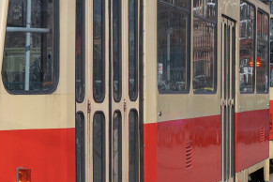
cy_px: 15
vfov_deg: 8.3
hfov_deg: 12.4
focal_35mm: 165
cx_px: 92
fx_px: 1251
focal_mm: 37
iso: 160
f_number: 7.1
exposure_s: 1/800
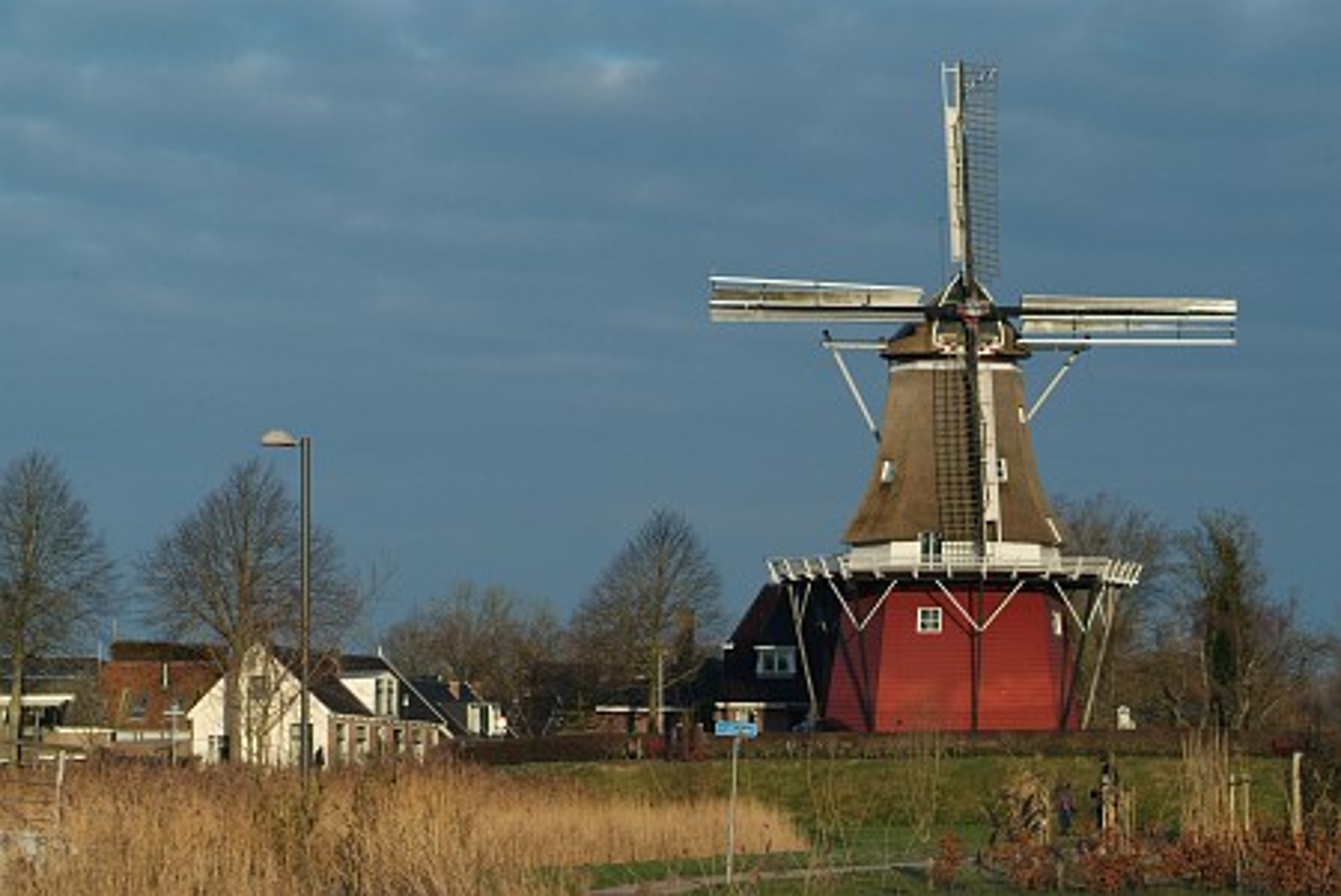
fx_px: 4773
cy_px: 448
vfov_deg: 10.7
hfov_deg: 16.0
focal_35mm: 128
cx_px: 670
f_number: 6.7
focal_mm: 85
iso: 400
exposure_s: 1/1500
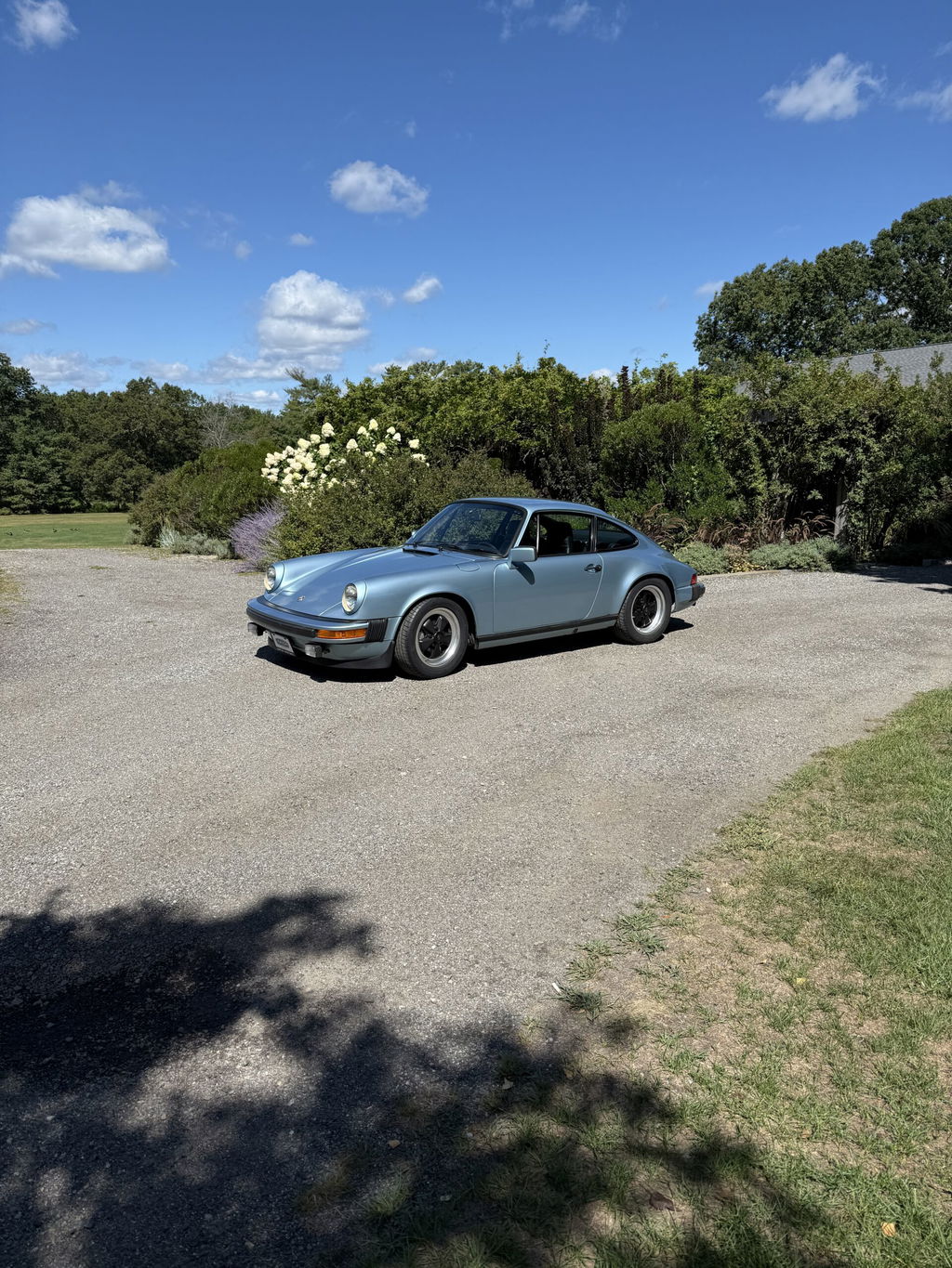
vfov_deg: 71.6
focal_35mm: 24
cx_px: 476
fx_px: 880
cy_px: 634
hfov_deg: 56.8
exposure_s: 1/4673
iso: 80
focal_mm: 6.76
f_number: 1.78
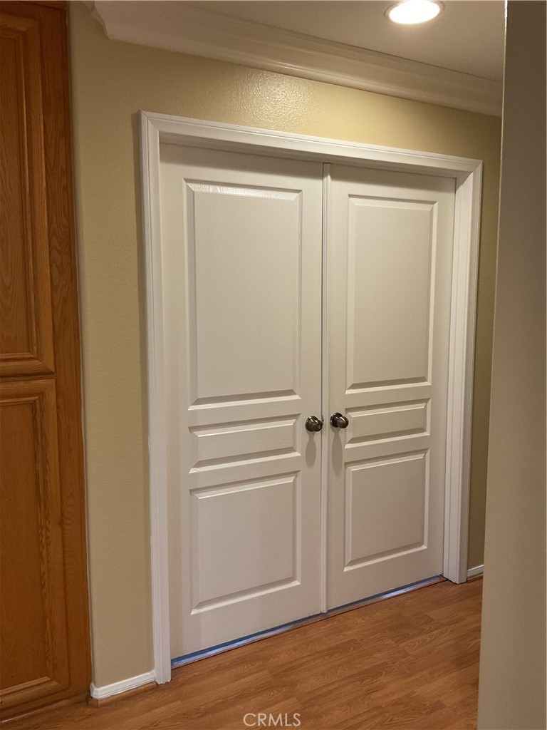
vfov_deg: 61.7
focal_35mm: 29
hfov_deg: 48.2
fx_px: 611
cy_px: 365
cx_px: 274
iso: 100
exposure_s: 1/60
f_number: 1.8
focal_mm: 3
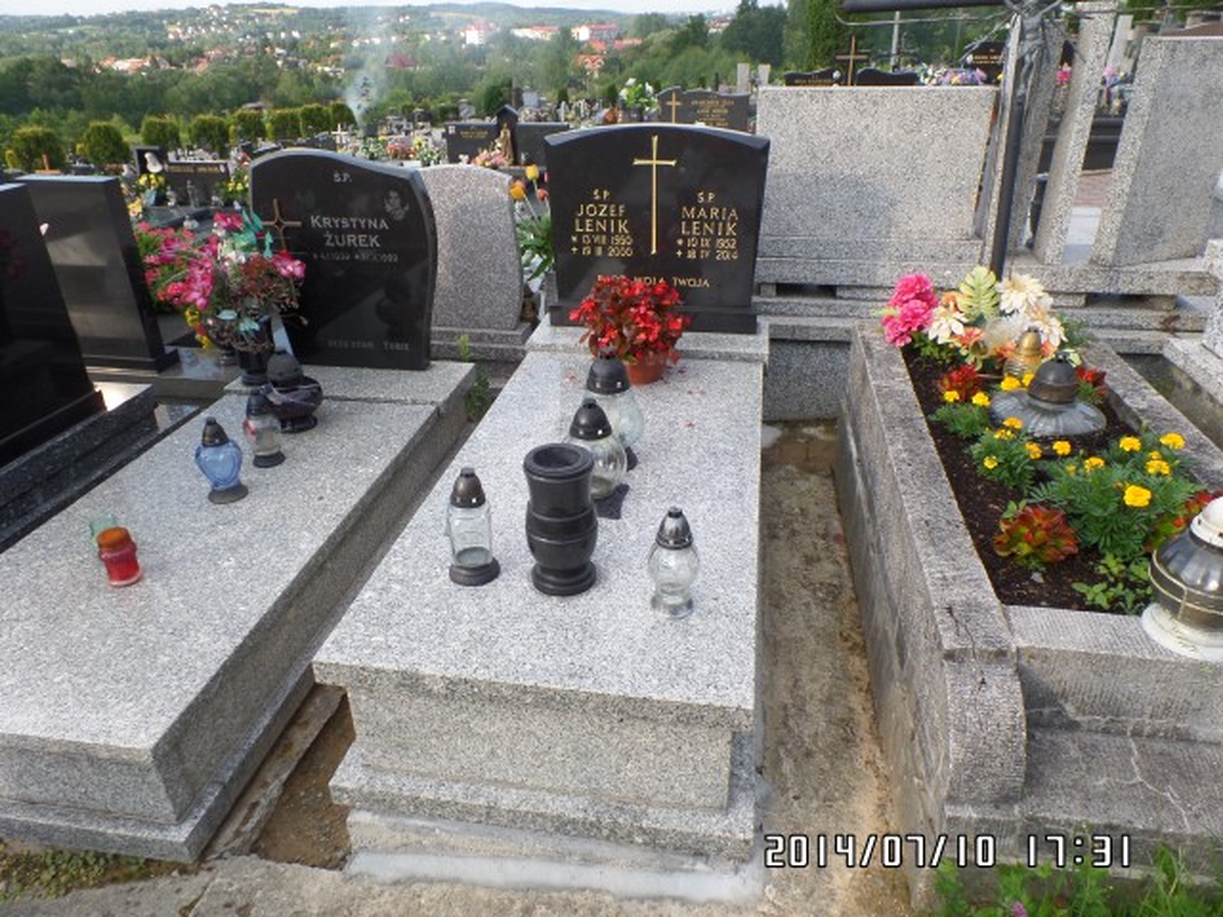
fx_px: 813
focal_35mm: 23
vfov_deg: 58.9
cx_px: 612
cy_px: 458
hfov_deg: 73.9
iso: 100
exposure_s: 1/350
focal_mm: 4.1
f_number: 3.5
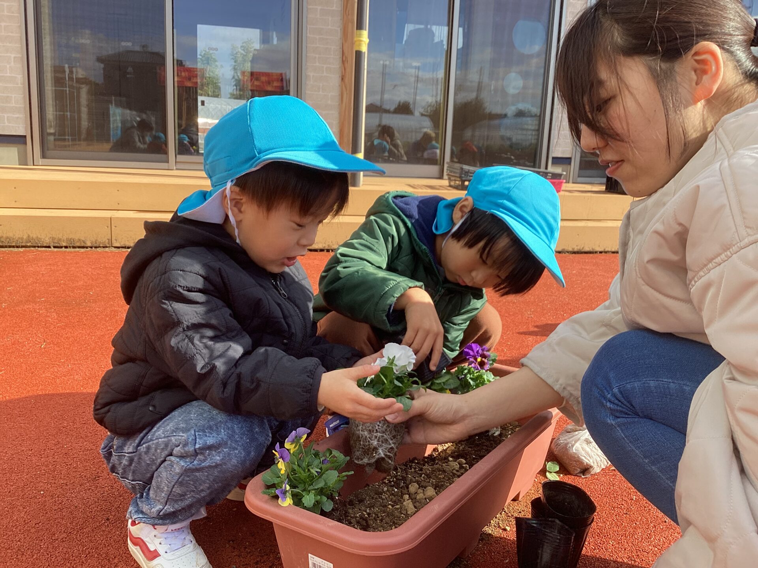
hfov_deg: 58.4
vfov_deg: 45.4
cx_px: 379
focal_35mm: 31
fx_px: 679
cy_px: 284
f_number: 2.4
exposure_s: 1/448
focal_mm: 3.3
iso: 25
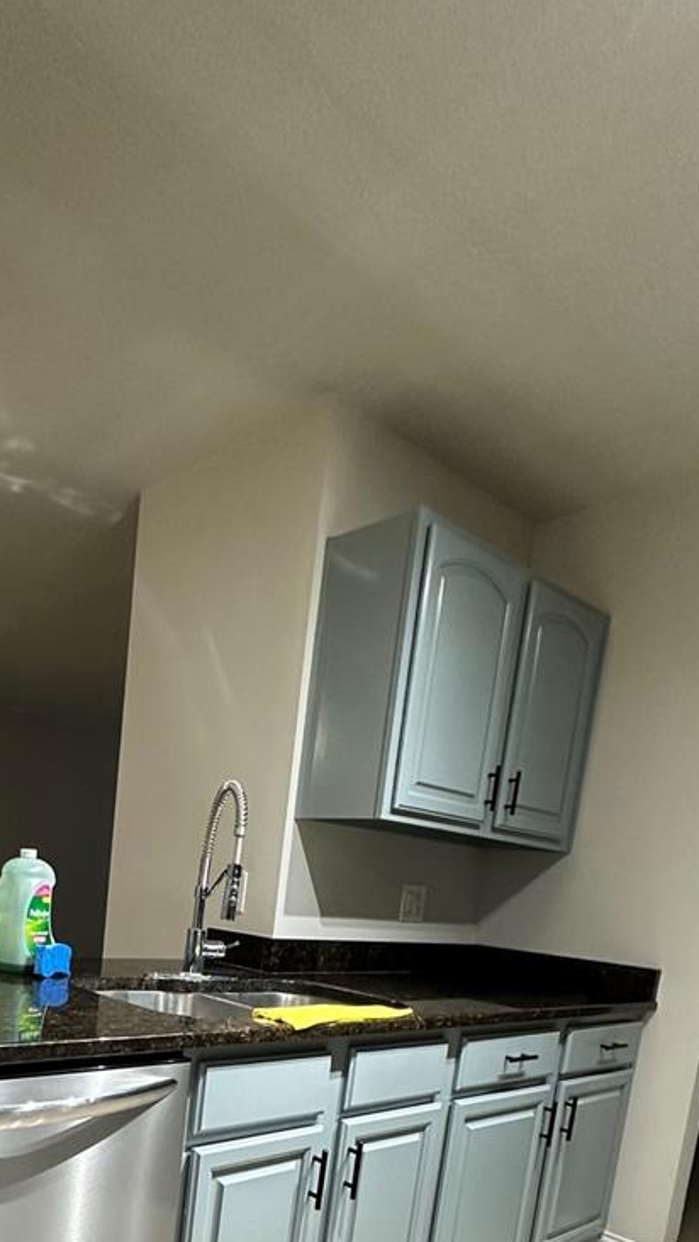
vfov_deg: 67.3
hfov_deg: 43.9
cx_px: 143
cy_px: 989
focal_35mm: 25
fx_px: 823
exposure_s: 1/60
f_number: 2.2
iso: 400
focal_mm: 2.22
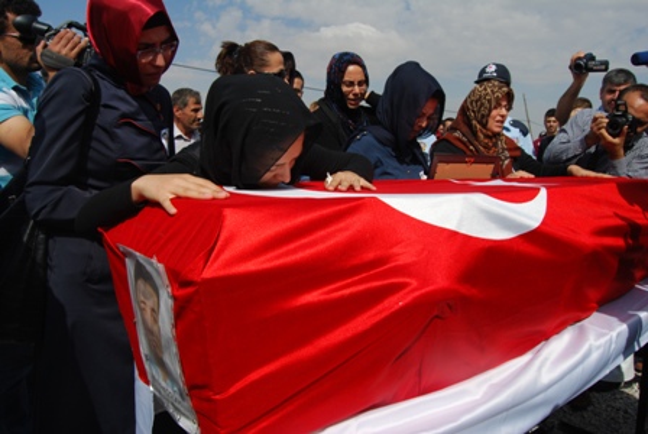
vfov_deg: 48.1
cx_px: 324
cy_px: 217
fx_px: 487
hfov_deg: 67.3
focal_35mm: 27
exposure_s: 1/320
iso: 100
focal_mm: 18
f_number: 9
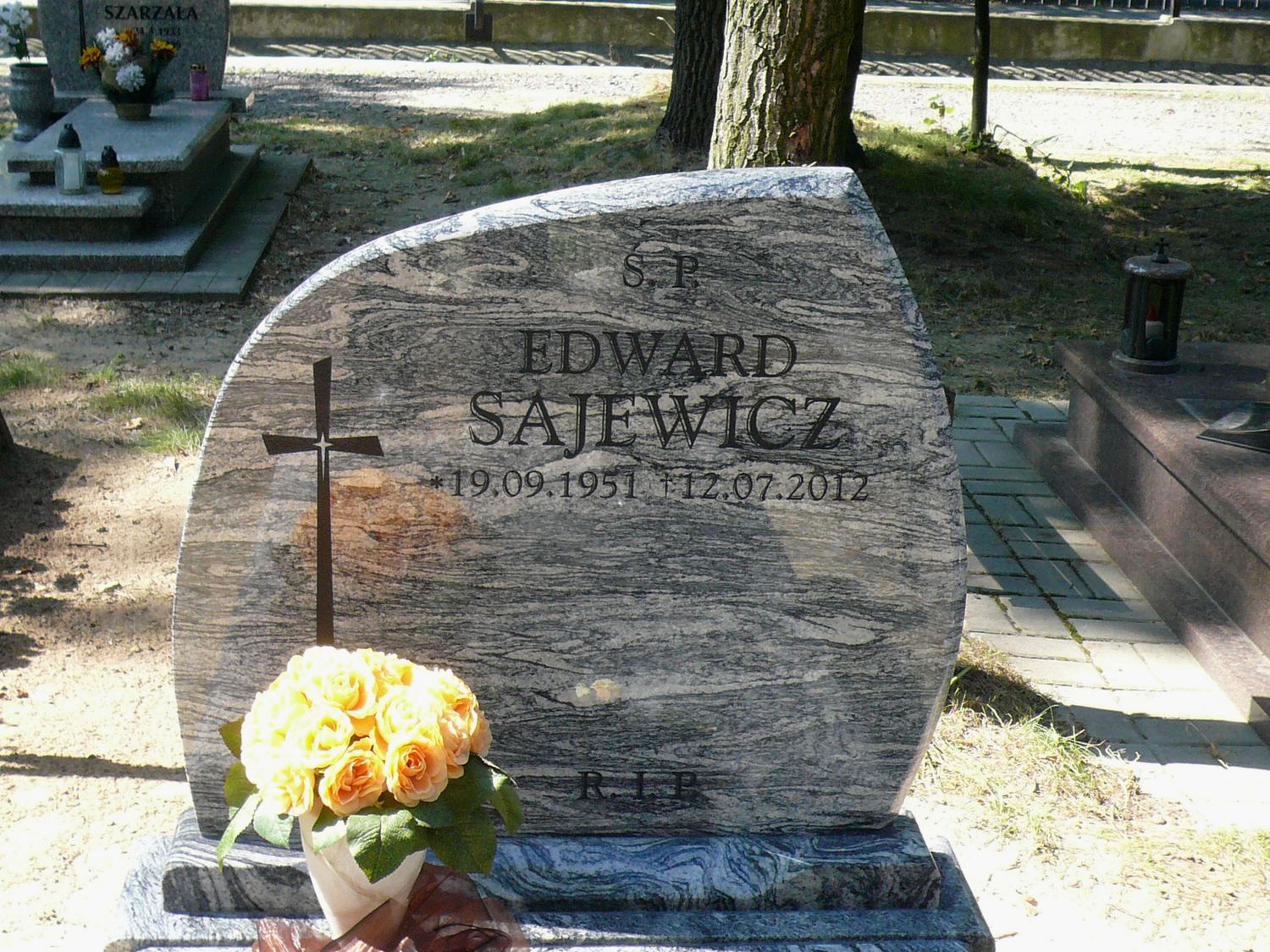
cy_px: 476
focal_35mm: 53
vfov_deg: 27.5
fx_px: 1944
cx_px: 635
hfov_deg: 36.2
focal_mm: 5.7
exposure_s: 1/250
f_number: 3
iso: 100
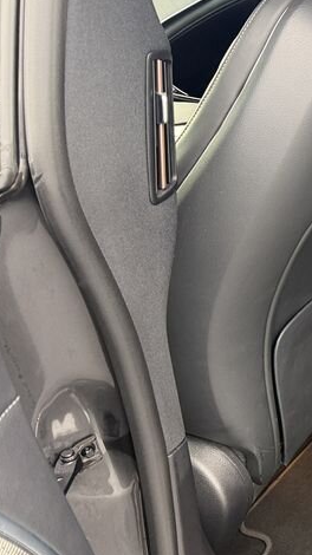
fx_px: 839
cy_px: 257
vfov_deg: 36.6
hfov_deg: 17.0
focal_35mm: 57
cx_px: 578
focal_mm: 6.76
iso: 250
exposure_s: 1/60
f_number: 1.78
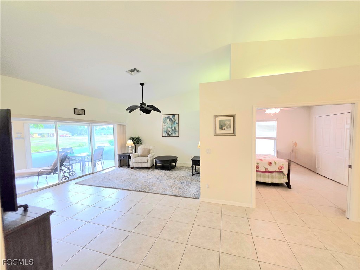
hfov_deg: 106.2
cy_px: 135
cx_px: 180
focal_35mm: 13
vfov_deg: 89.9
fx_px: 135
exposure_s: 1/120
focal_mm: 2.2
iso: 80
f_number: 1.9
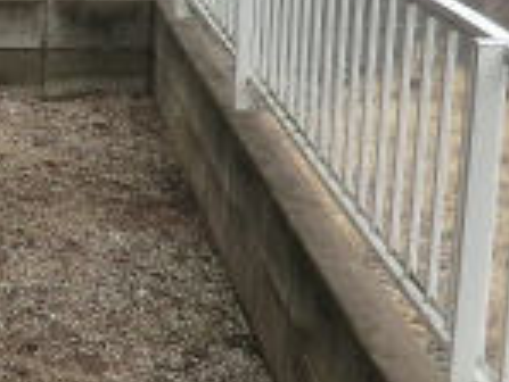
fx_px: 1516
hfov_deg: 18.0
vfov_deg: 14.2
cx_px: -116
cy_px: 0
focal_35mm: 103
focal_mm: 4.3
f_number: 3.2
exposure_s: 1/250
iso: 80
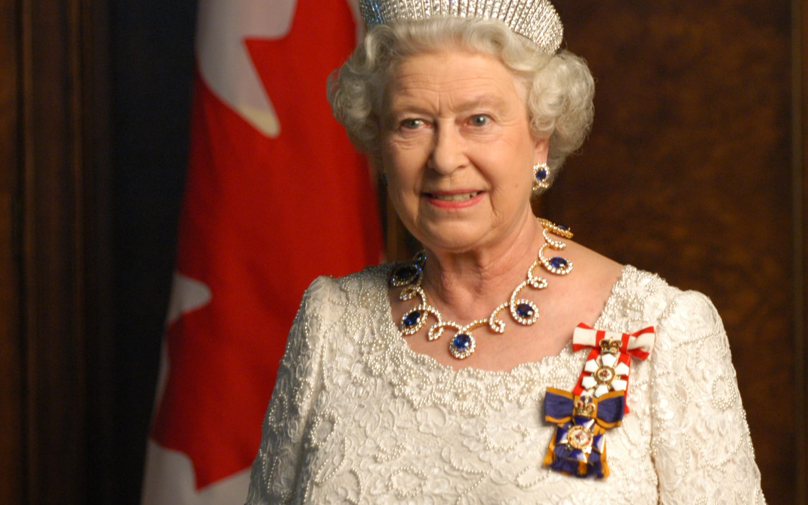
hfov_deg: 8.0
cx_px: 477
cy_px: 250
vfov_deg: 5.0
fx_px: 5761
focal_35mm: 262
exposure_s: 1/30
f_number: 2.8
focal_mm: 135
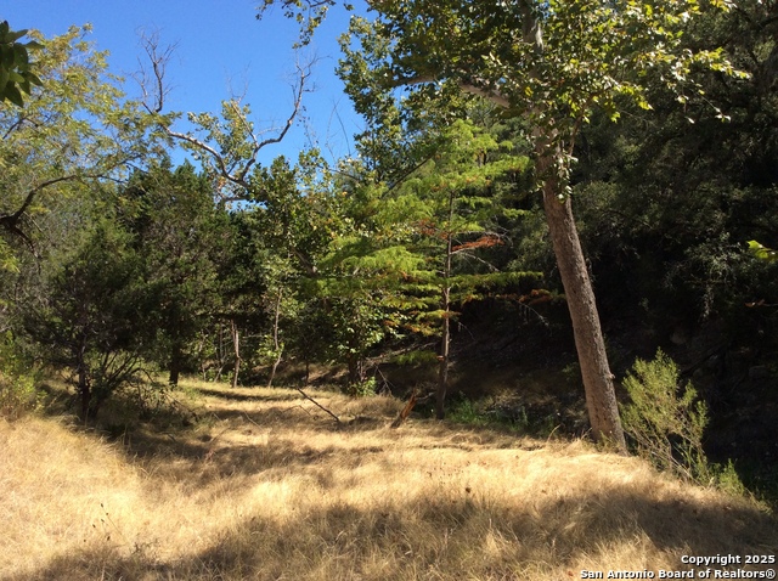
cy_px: 290
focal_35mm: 32
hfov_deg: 56.9
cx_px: 389
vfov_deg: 44.1
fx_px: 718
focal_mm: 3.3
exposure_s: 1/784
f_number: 2.4
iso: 32
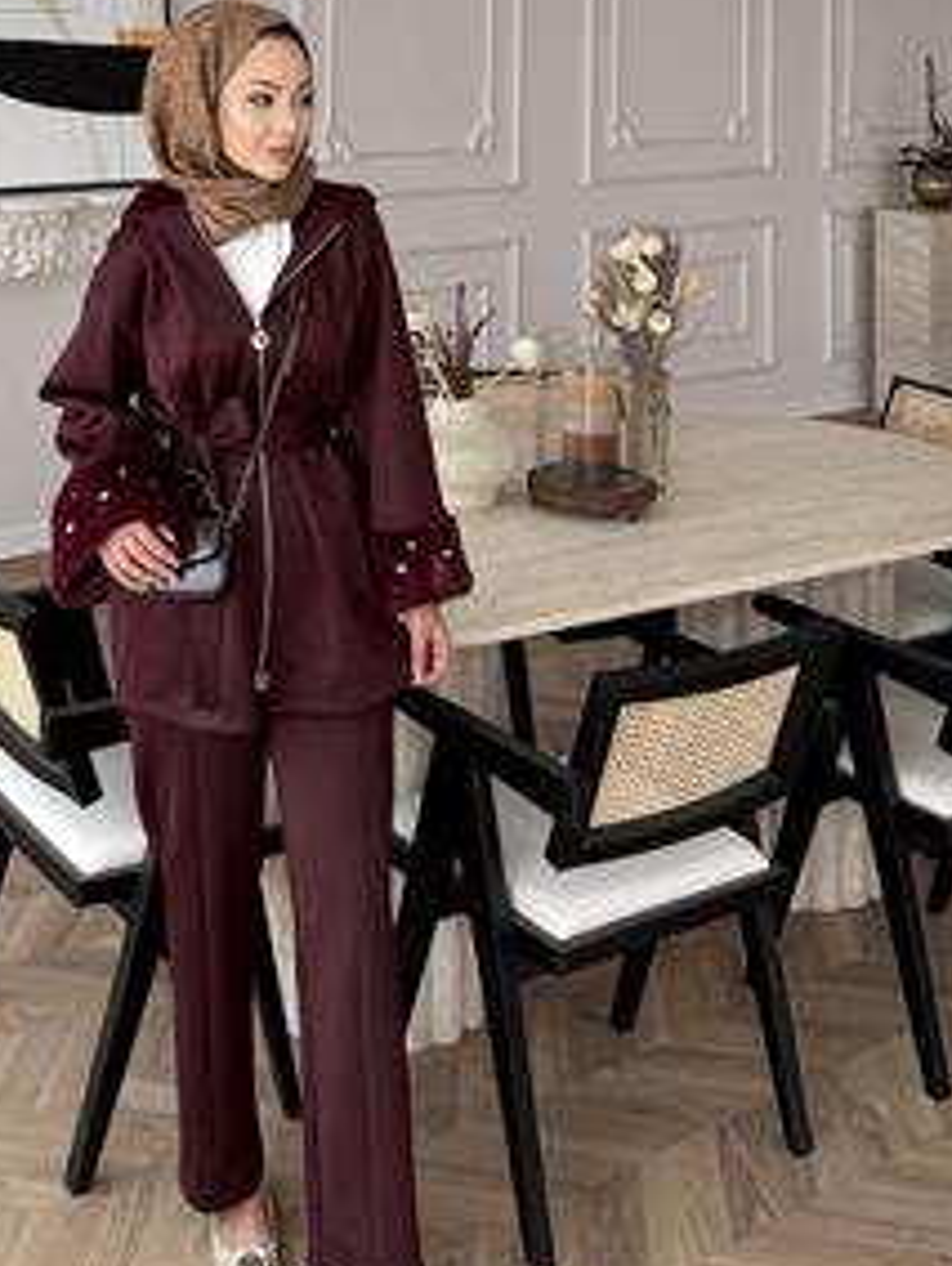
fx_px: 1281
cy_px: 530
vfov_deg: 52.3
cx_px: 299
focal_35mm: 35
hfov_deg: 40.2
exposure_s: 1/172
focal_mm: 6.76
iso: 64
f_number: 1.78
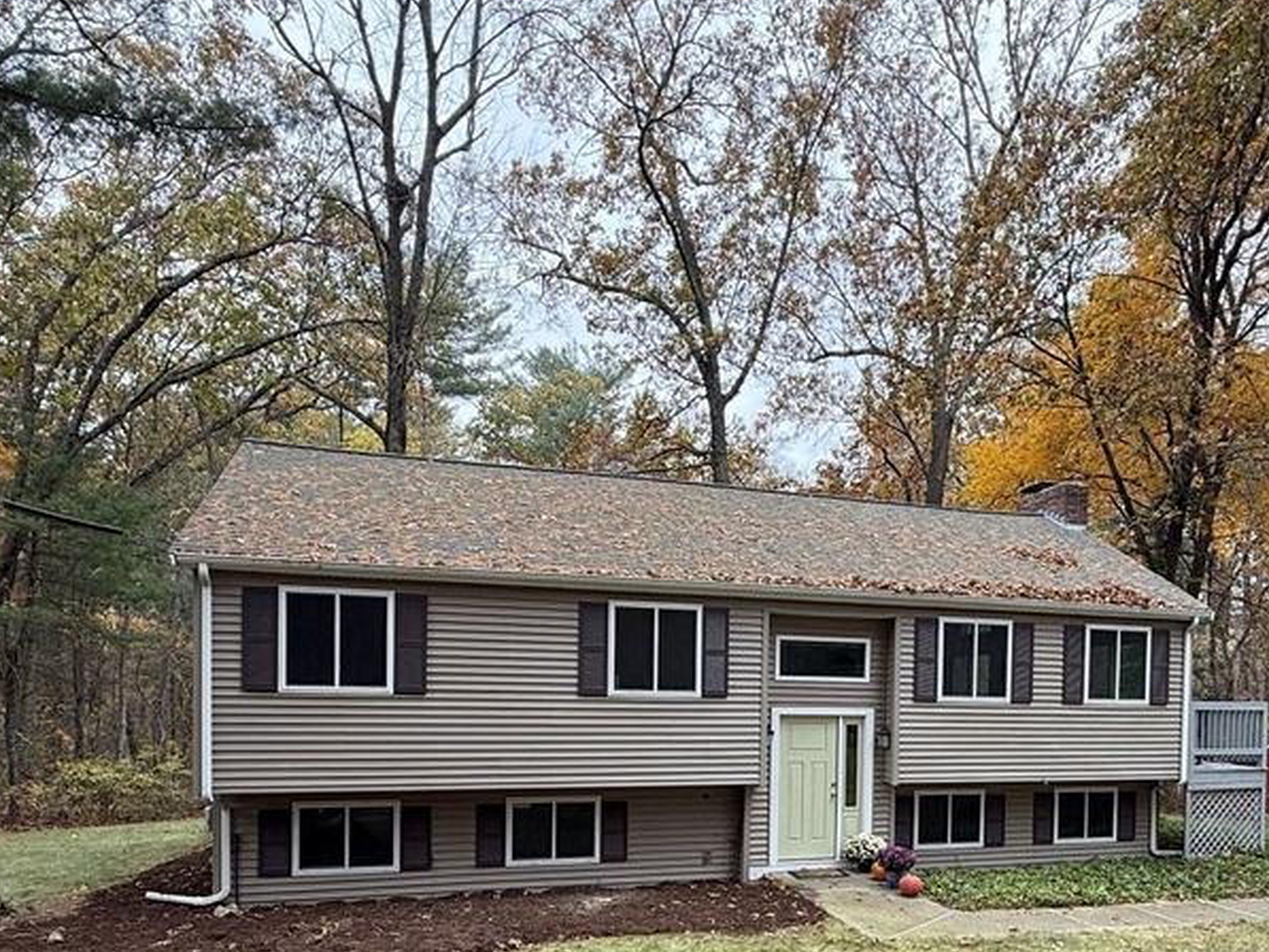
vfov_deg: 54.2
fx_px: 880
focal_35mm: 24
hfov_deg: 70.8
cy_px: 716
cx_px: 761
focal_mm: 2.22
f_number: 2.2
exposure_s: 1/161
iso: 64
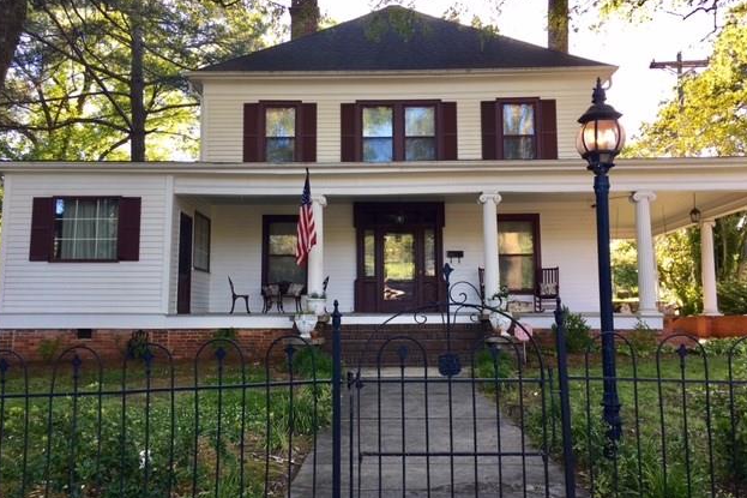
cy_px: 244
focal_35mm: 31
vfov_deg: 42.3
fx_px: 643
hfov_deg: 60.3
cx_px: 369
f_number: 2.2
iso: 25
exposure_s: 1/120
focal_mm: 4.15
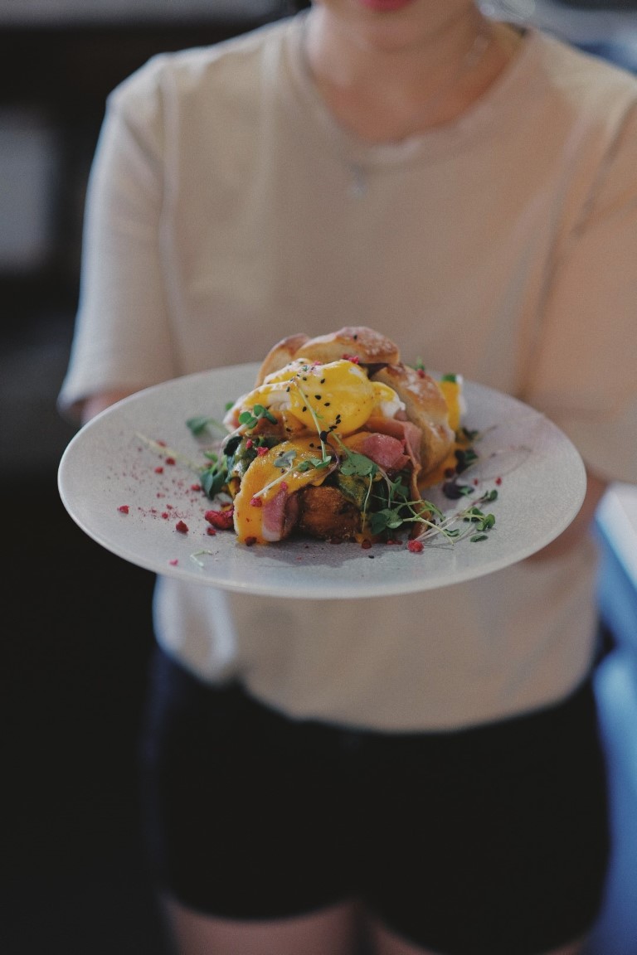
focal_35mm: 84
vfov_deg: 24.2
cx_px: 318
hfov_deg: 16.3
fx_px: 2229
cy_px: 478
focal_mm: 56
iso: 800
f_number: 1.2
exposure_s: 1/640
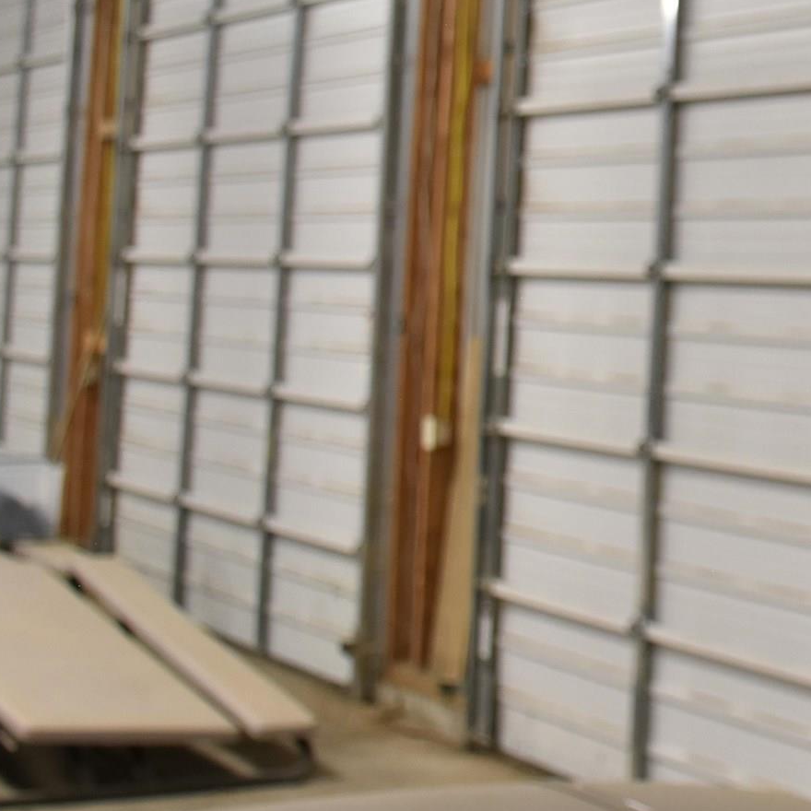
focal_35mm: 89
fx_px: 2359
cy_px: 83
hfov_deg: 18.3
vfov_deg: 19.2
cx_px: 1034
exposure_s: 1/80
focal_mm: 20
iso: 800
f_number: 4.5
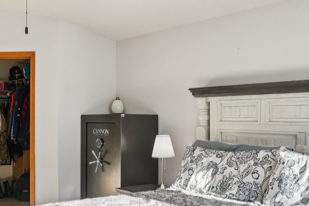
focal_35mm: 45
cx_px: 124
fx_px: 386
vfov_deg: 29.8
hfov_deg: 43.4
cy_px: 121
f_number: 8
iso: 400
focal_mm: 16
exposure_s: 1/160
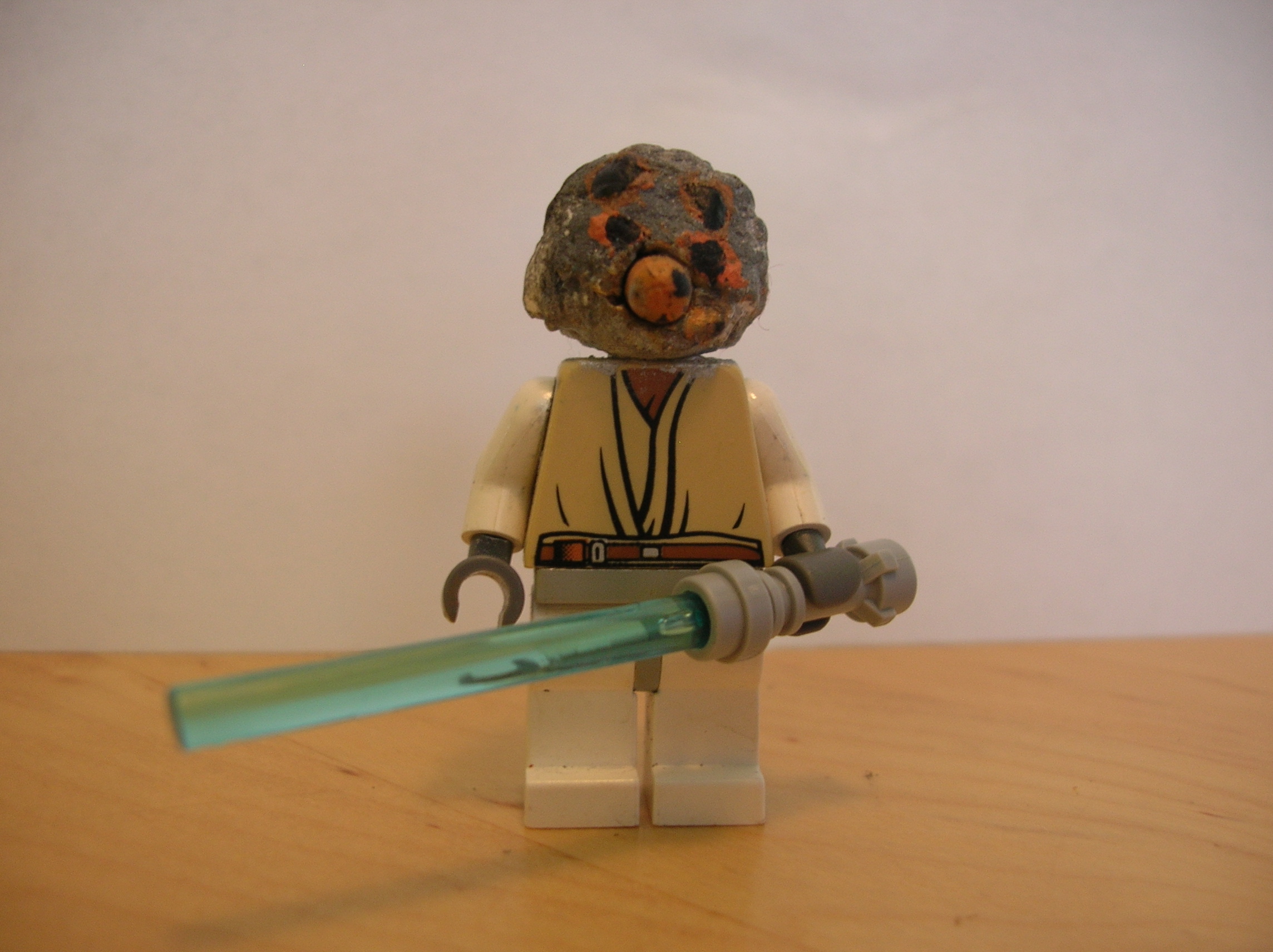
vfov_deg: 40.6
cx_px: 636
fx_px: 1286
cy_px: 476
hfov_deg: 52.7
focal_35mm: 35
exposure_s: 1/8.5
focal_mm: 5.8
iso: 50
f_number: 2.8
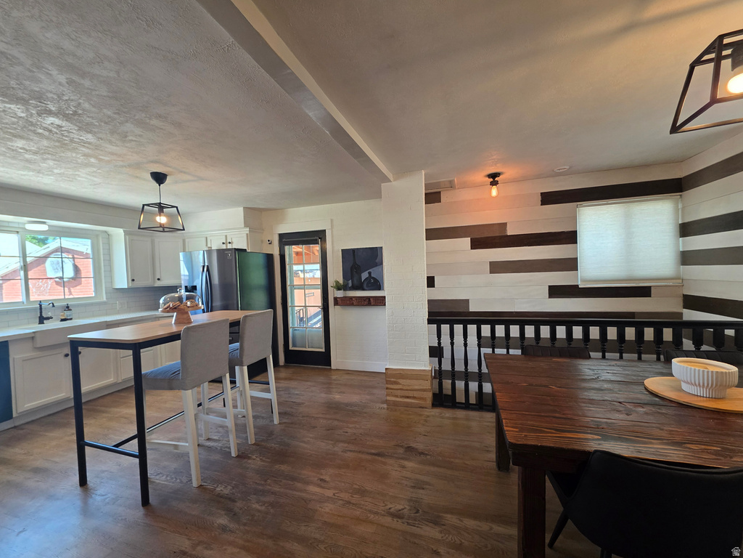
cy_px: 279
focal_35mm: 13
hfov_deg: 106.2
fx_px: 279
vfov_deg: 89.9
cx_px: 372
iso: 200
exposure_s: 1/120
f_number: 1.9
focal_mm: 2.2
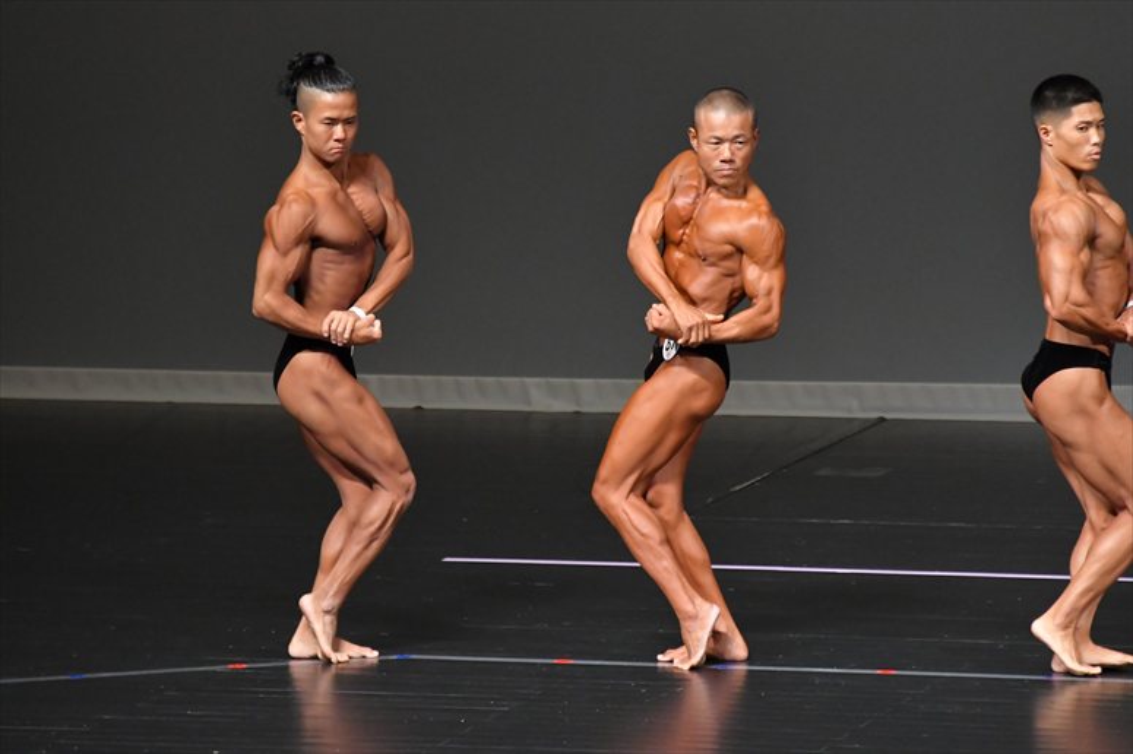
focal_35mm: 375
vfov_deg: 3.7
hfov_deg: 5.5
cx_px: 566
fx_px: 11796
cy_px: 377
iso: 5000
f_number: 5.6
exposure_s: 1/400
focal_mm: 250
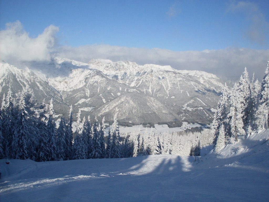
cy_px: 101
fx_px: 295
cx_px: 134
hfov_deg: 49.0
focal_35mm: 38
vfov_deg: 37.7
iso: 80
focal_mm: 6.3
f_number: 8.4
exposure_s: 1/500
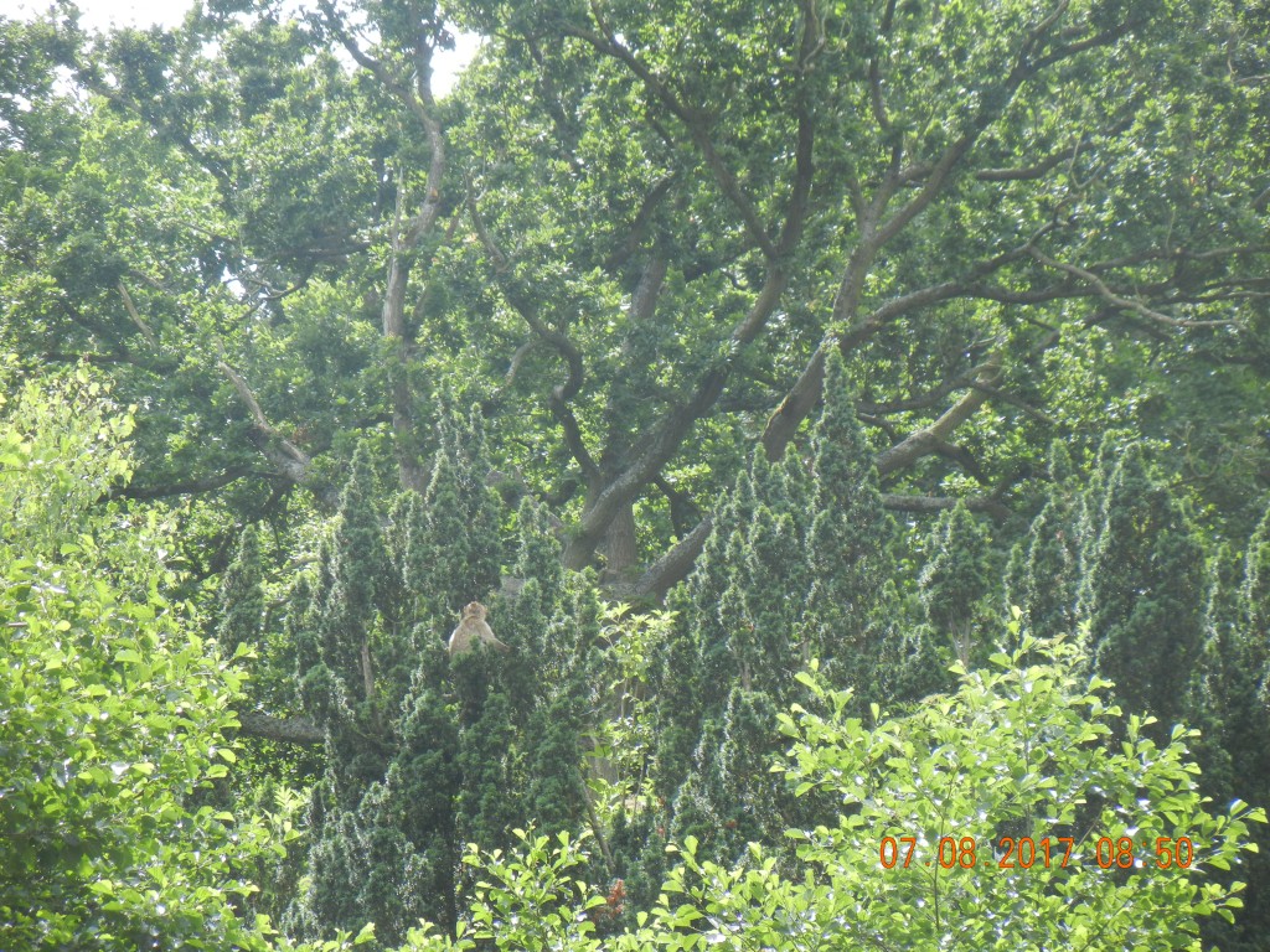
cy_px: 476
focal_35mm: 229
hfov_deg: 8.6
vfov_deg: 6.5
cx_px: 635
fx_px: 8402
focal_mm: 41.2
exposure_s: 1/164
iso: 160
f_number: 4.8
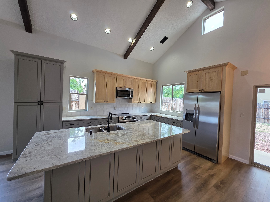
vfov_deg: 89.9
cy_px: 101
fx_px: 101
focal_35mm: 13
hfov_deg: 106.2
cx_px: 135
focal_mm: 2.2
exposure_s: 1/120
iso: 125
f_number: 1.9
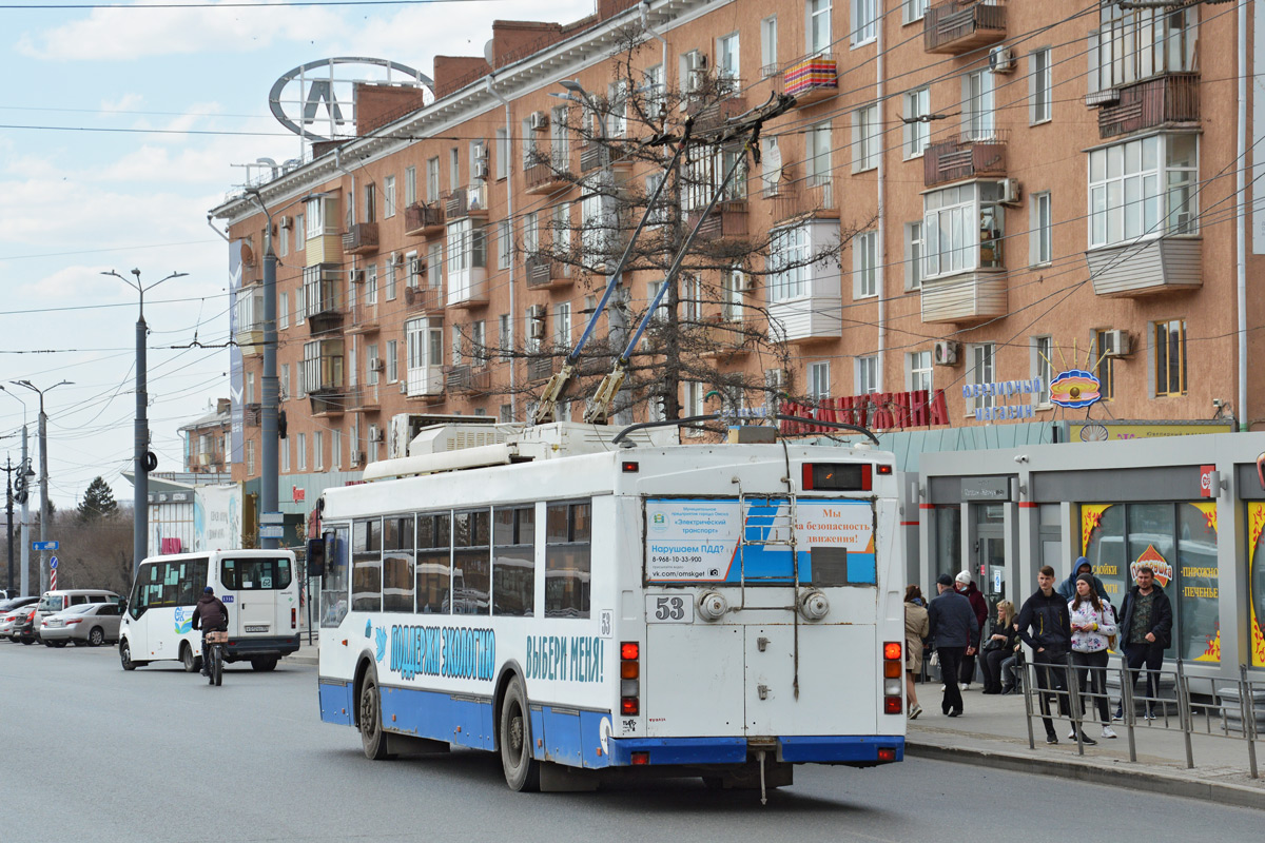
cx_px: 632
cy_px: 422
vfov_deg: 14.7
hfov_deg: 21.9
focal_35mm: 93
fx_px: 3268
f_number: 9
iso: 200
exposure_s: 1/320
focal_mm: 62
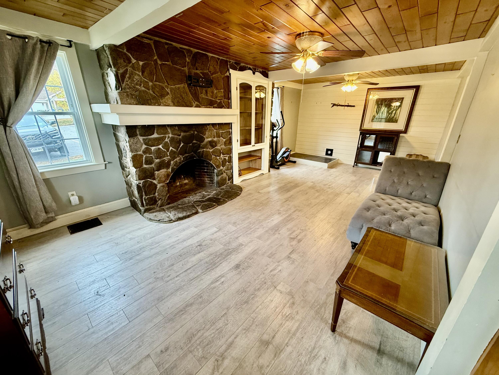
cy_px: 188
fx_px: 202
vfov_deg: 85.7
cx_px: 250
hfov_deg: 102.1
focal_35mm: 14
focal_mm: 2.22
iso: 200
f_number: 2.2
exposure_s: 1/60
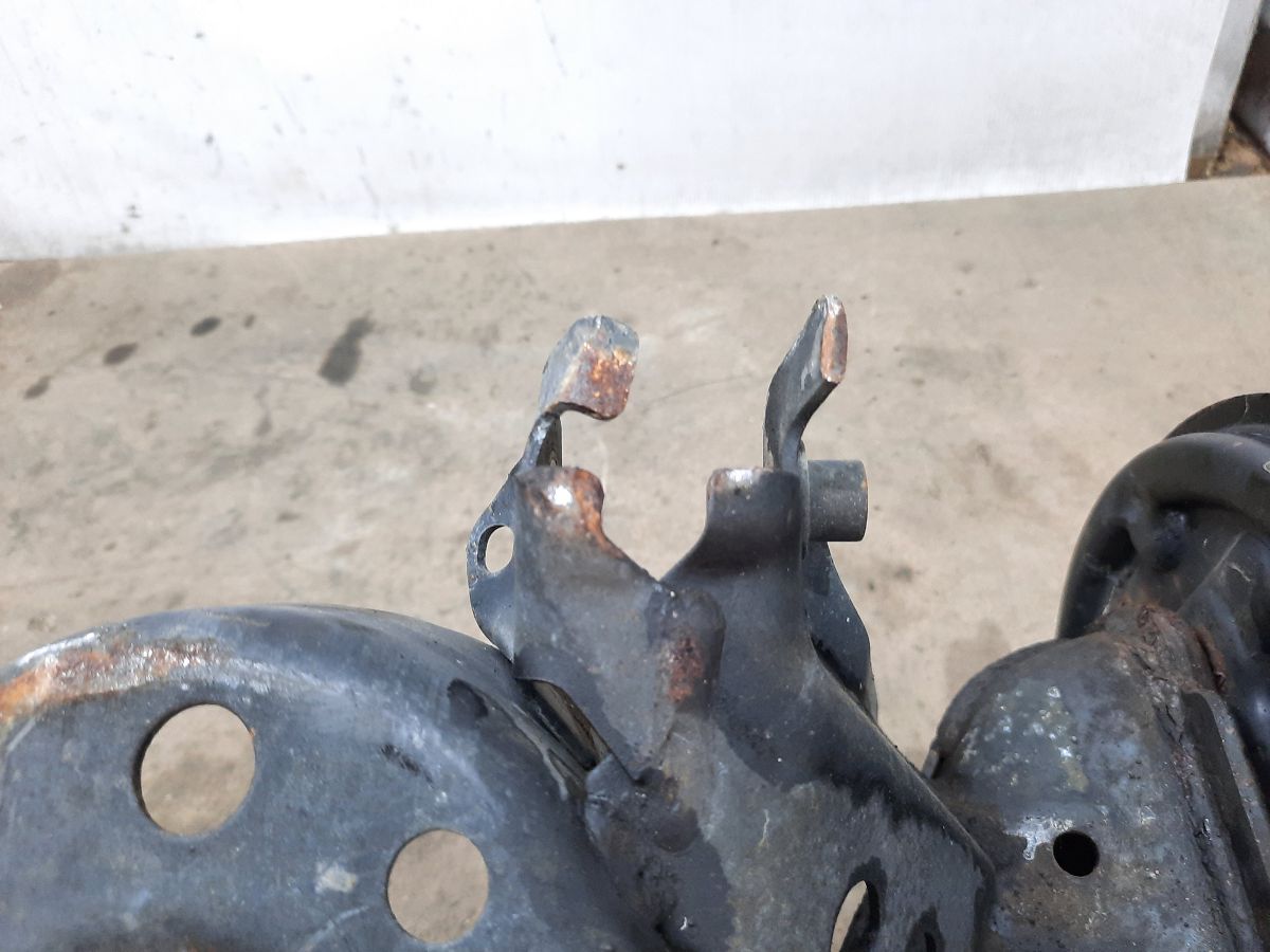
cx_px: 635
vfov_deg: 54.9
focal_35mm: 25
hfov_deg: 69.4
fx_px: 917
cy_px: 476
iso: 250
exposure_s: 1/33
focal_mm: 4.6
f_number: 2
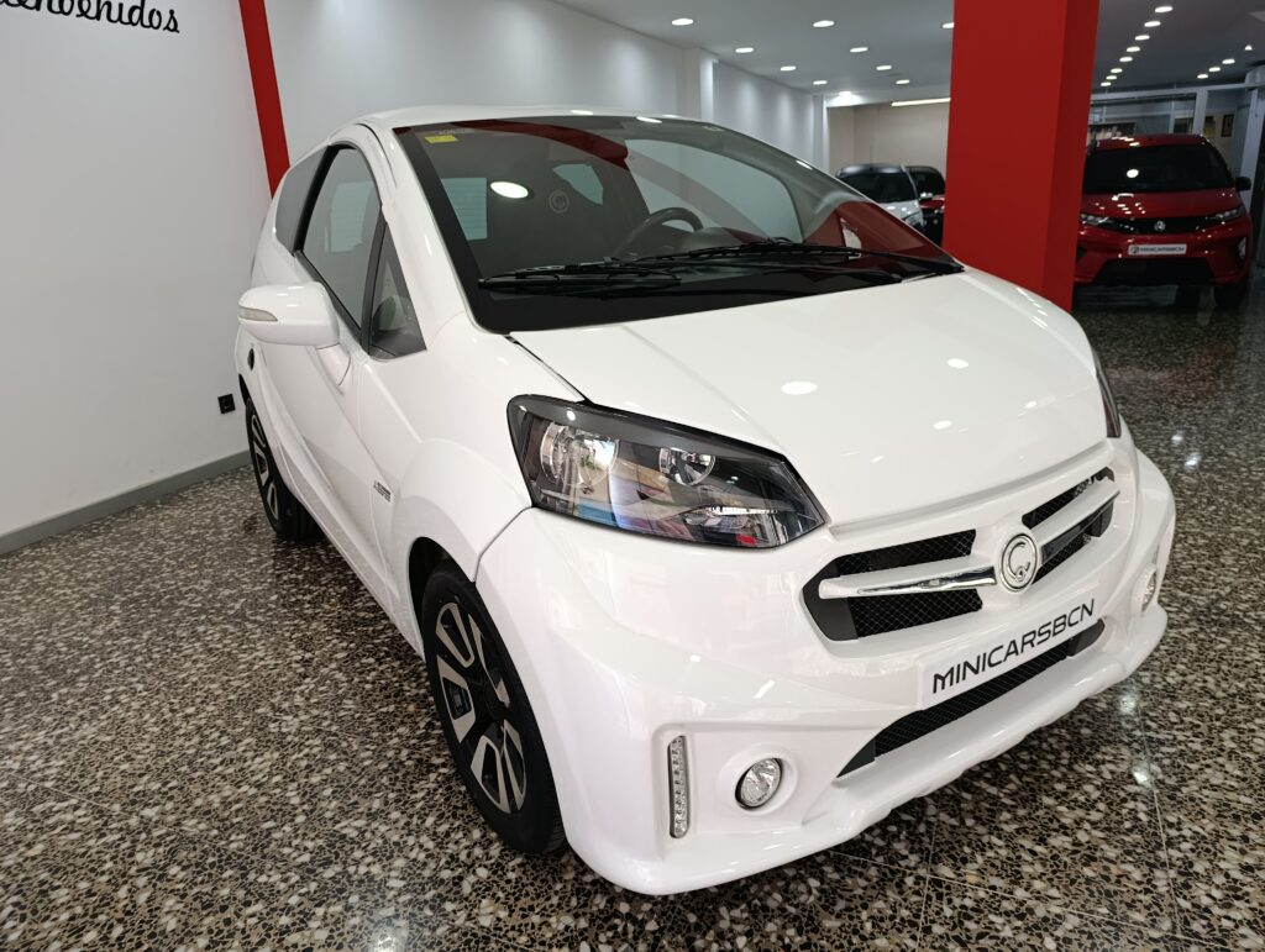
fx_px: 842
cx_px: 632
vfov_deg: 59.0
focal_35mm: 23
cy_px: 476
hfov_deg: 73.8
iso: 165
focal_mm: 6.11
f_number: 1.65
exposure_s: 1/100
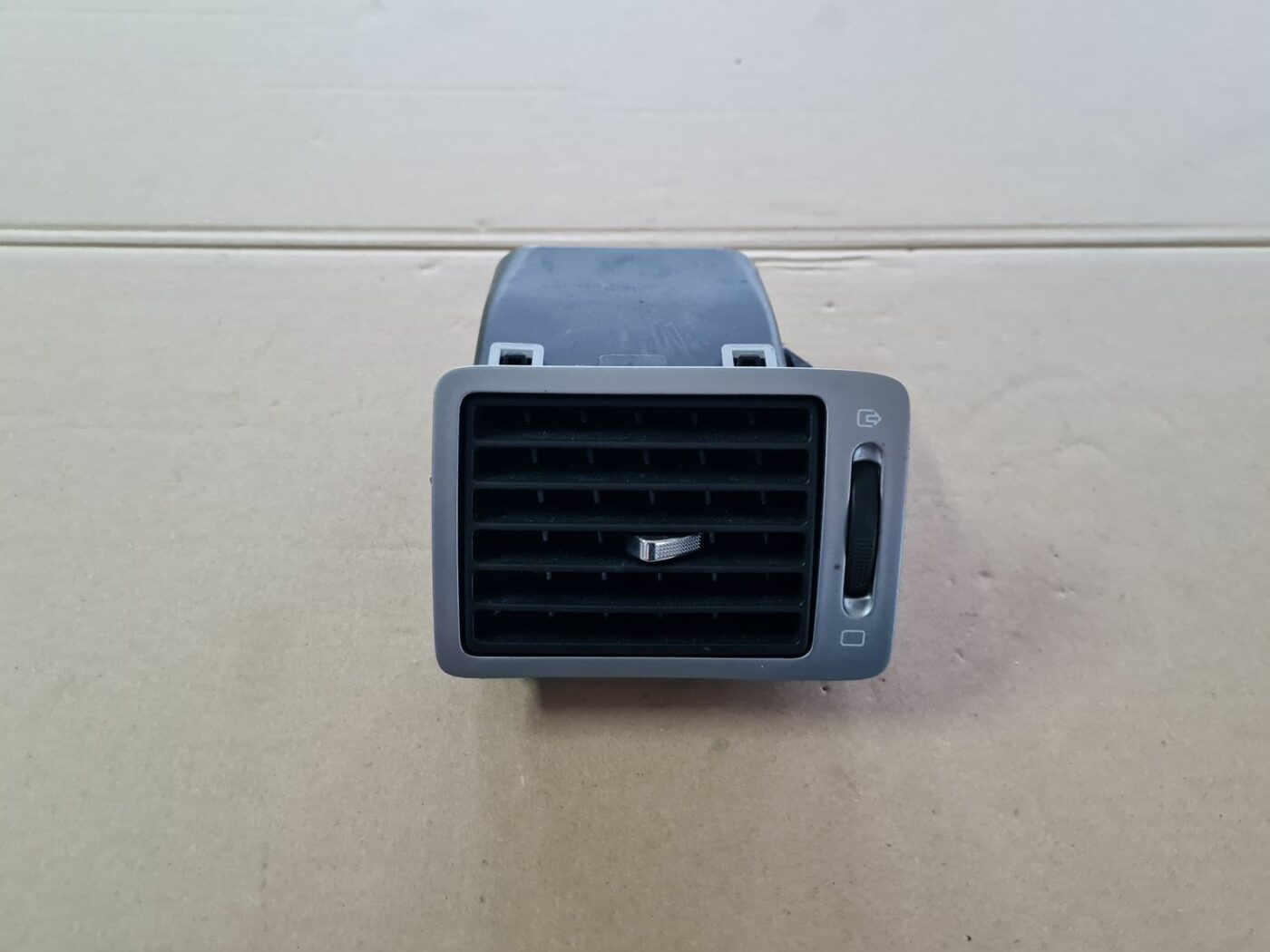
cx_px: 635
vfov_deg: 53.1
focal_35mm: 26
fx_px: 954
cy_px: 476
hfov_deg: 67.3
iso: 640
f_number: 1.8
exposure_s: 1/50
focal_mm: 5.4
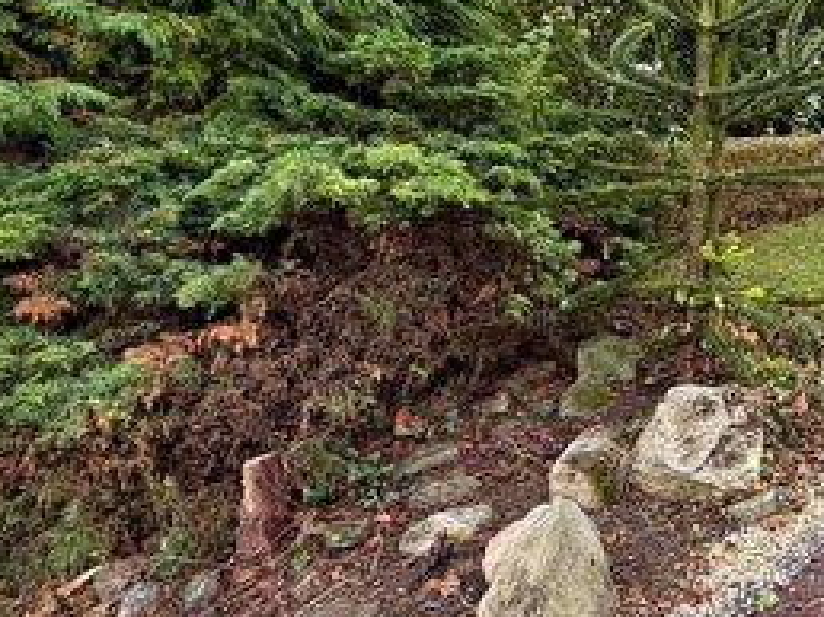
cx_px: 901
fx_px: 904
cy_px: 129
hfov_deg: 40.1
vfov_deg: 36.5
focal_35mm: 38
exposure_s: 1/242
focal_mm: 2.22
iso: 64
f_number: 2.2
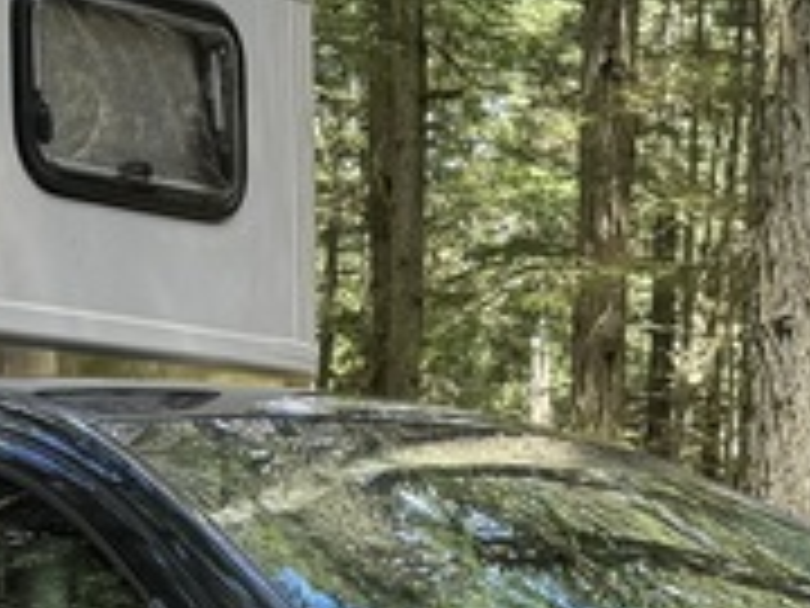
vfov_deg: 10.7
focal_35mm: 133
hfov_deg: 14.8
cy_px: 959
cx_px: 382
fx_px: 3112
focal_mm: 6.76
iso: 64
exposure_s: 1/148
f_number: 1.78
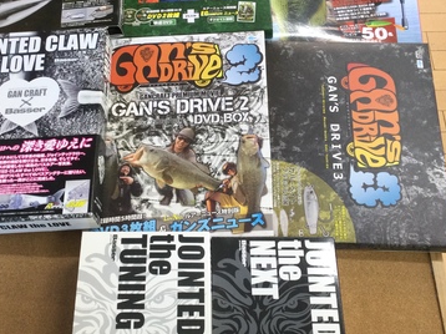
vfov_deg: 28.0
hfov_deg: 36.8
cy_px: 161
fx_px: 670
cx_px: 211
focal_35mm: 52
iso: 50
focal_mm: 3.3
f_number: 2.4
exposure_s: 1/30
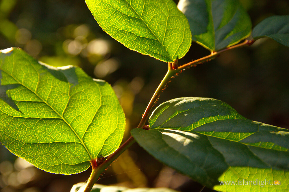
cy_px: 96
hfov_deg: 30.1
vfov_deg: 20.3
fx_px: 537
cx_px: 144
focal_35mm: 67
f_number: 3.5
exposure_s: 1/500
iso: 400
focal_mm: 45
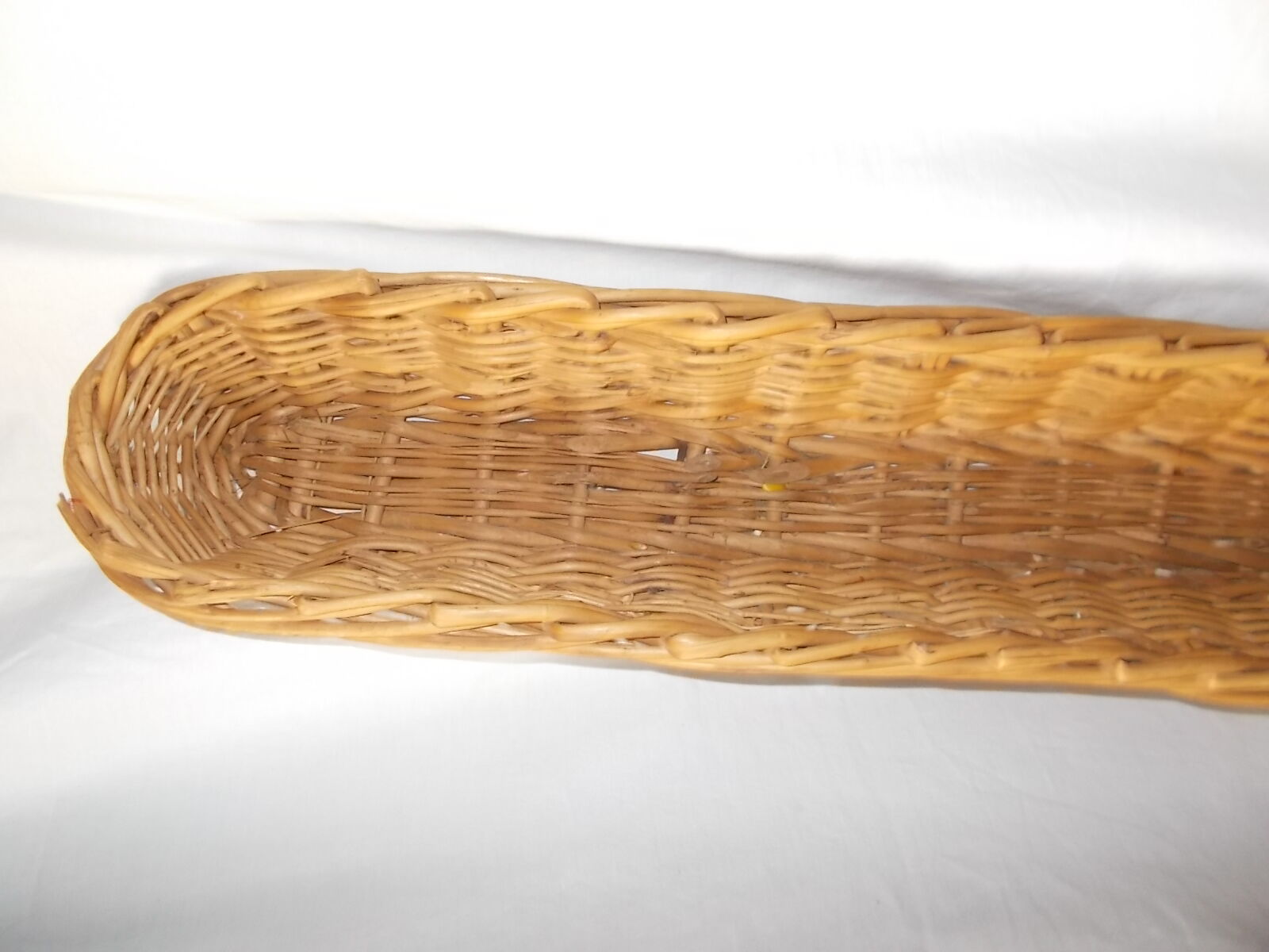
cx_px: 634
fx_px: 953
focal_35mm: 26
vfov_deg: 53.1
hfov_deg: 67.3
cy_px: 476
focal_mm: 4.6
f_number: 3.2
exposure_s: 1/25
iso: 200
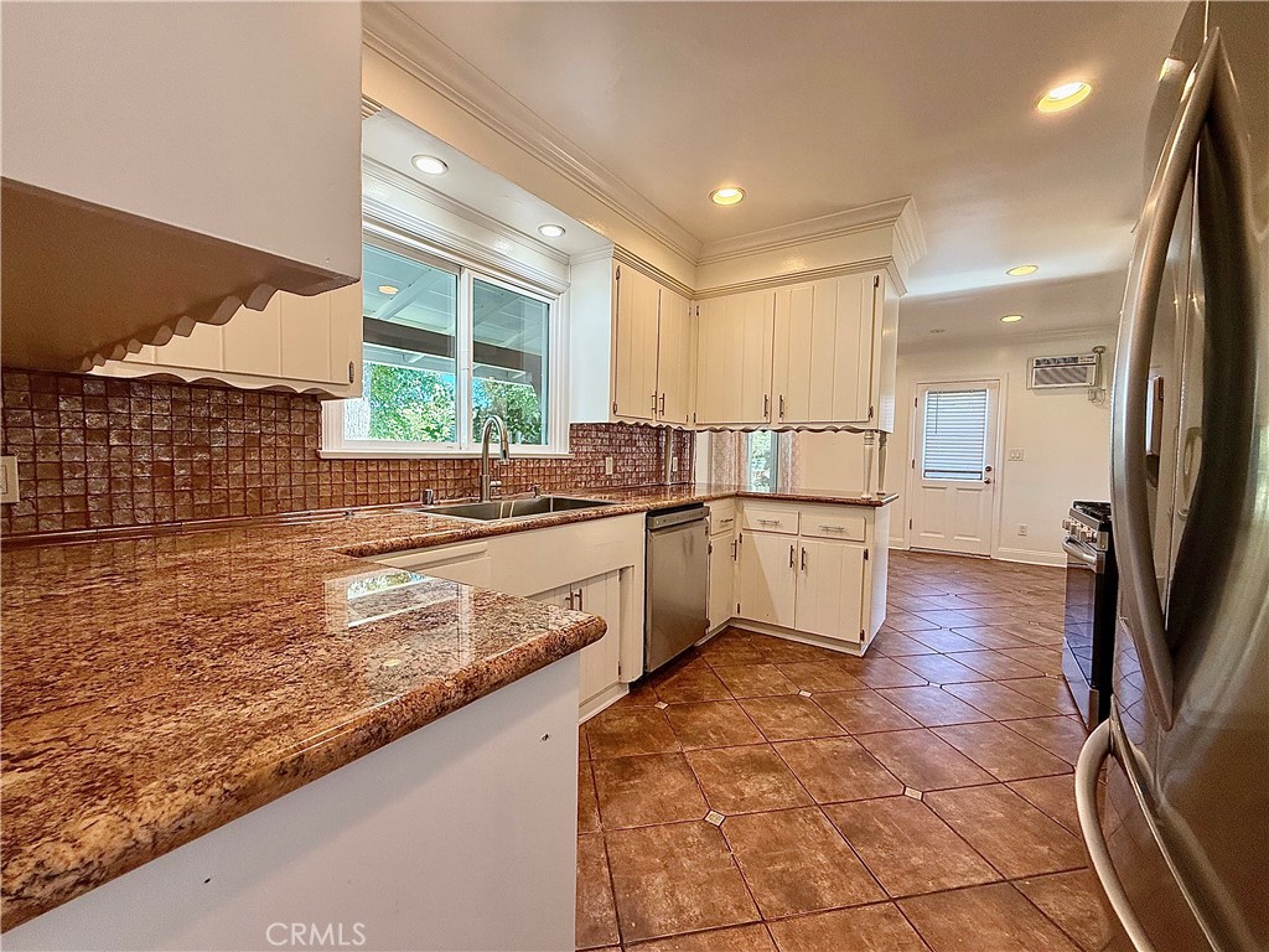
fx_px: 513
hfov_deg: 102.1
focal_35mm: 14
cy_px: 476
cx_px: 634
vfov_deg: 85.7
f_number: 2.2
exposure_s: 1/120
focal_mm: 2.22
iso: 160
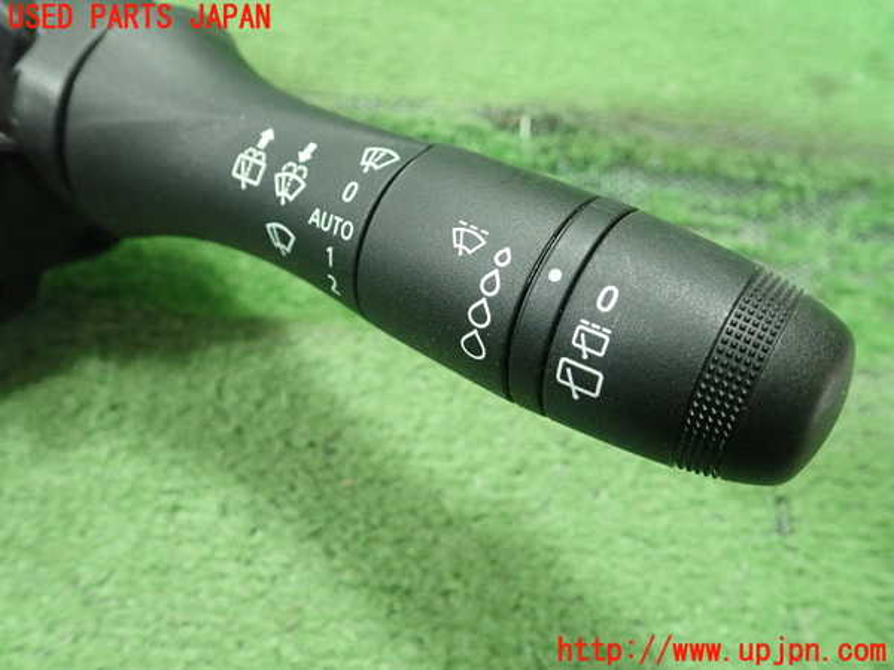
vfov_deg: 46.8
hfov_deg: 60.0
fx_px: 775
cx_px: 447
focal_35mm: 30
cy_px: 335
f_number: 2.3
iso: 800
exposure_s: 1/125
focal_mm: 5.5
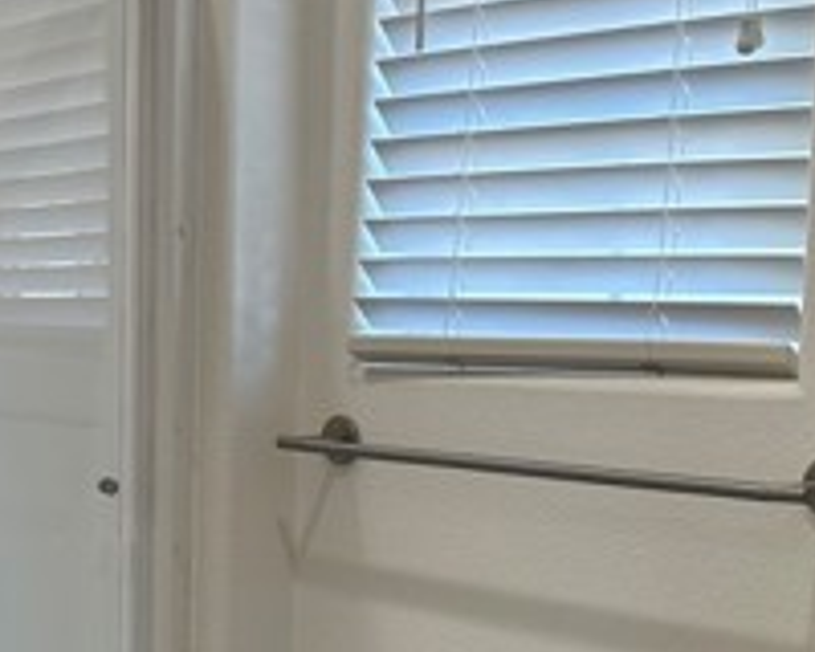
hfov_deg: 24.5
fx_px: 1809
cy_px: 558
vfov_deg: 20.1
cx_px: 49
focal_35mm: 75
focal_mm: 6.86
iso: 100
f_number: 1.78
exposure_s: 1/120
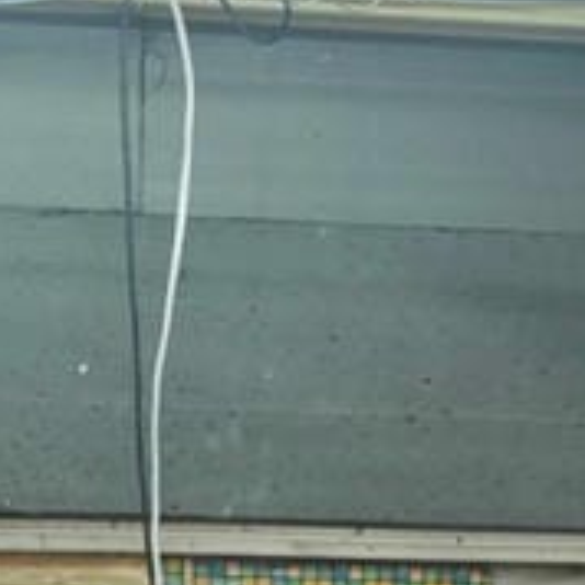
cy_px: 1301
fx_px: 2619
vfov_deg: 11.1
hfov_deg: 12.7
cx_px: 115
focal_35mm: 137
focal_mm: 8.72
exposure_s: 1/60
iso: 80
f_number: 2
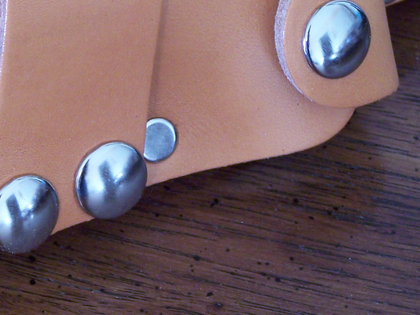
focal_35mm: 220
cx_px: 66
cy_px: 91
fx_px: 2670
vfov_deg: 6.8
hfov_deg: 9.0
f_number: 3.2
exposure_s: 1/10
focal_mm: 19.4
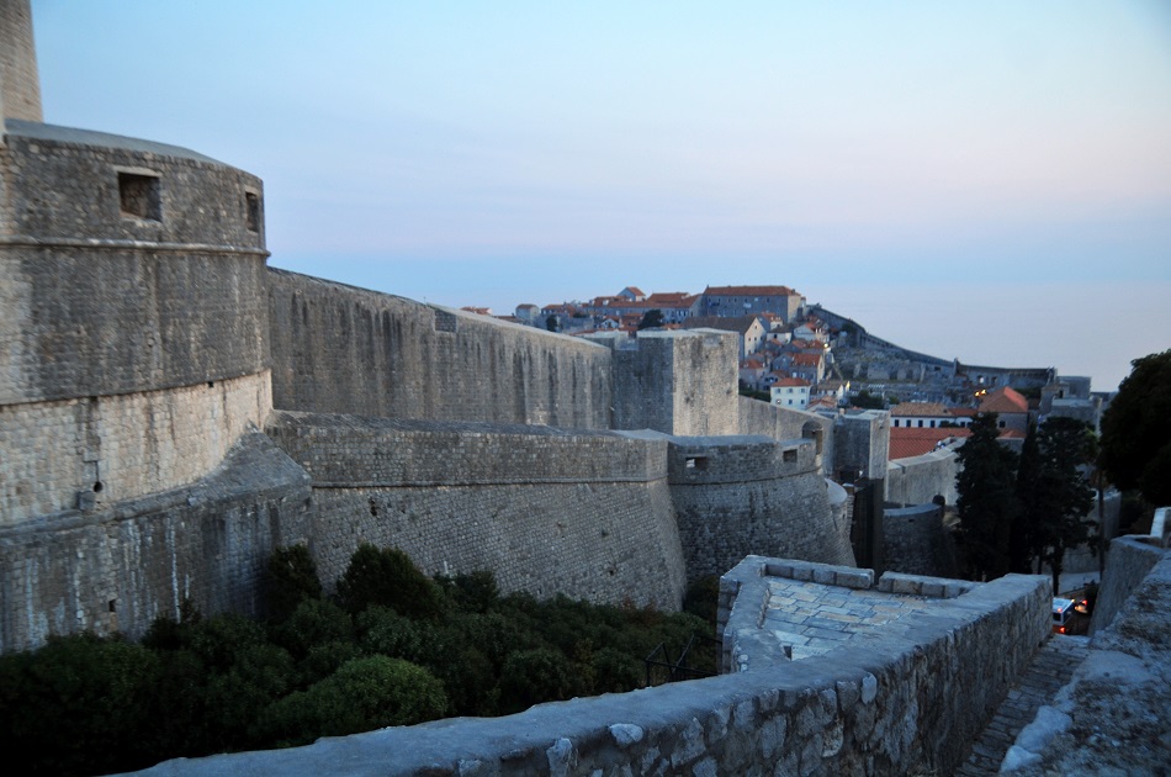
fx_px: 974
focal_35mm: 30
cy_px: 388
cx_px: 586
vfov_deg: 43.5
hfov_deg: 62.0
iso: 200
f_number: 2.8
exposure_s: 1/40
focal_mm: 20
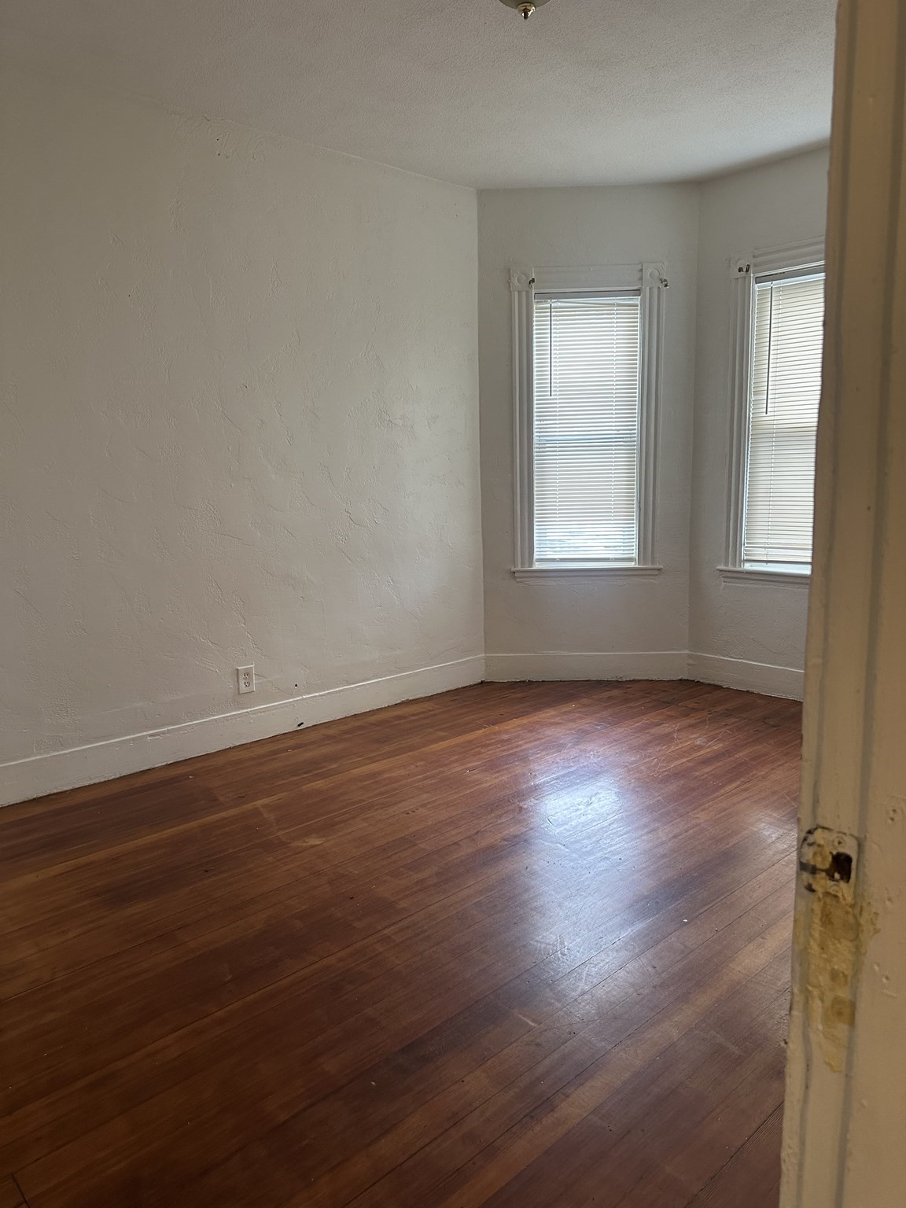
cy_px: 604
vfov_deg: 71.6
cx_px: 453
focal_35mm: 24
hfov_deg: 56.8
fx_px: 838
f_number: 1.78
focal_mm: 6.86
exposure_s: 1/60
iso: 250
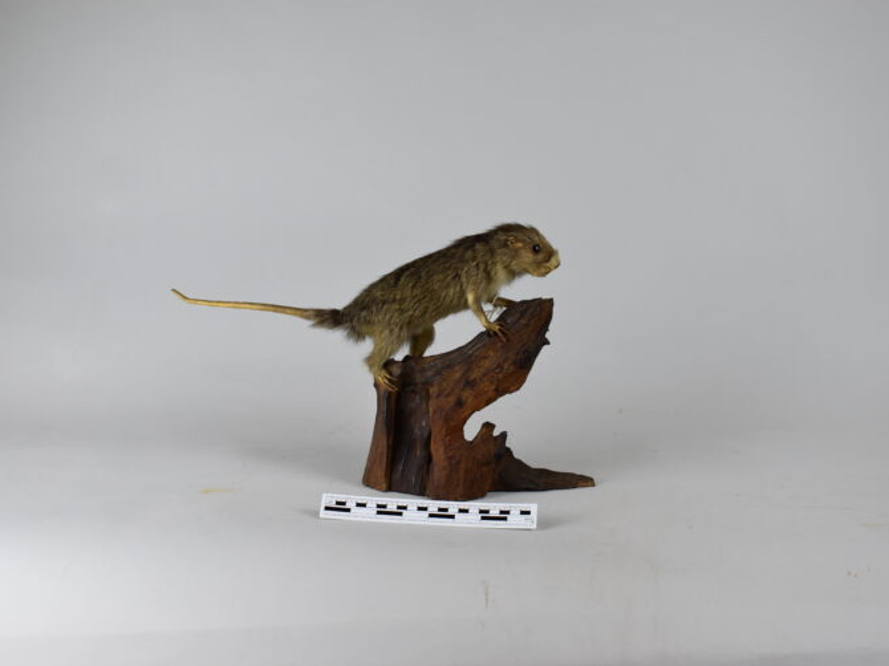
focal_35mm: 43
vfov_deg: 33.6
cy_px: 333
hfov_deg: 43.9
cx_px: 463
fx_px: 1104
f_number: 5.6
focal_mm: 26
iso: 400
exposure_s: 1/125
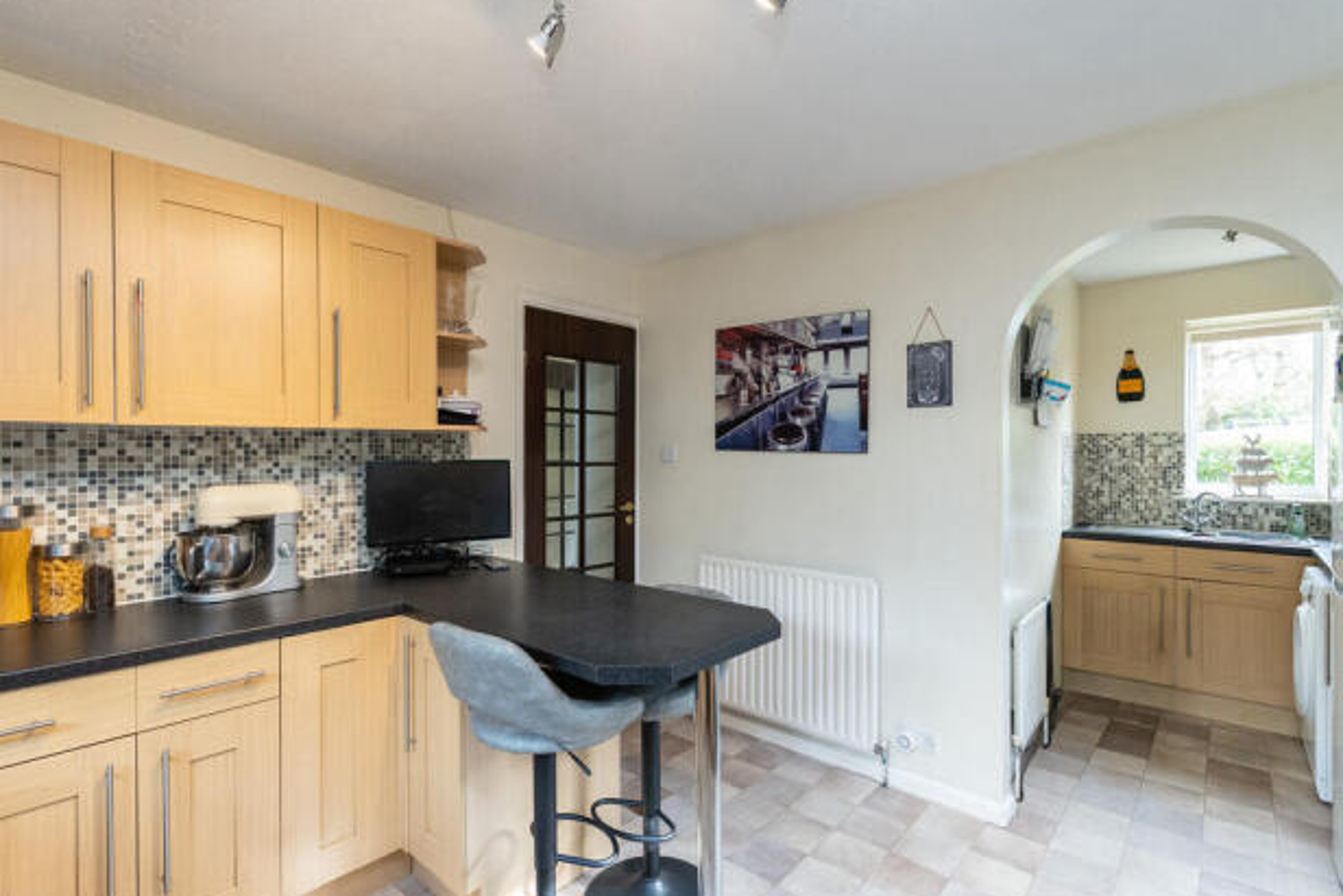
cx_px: 661
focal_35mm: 17
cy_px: 461
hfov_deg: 93.3
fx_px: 634
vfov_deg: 70.5
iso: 2000
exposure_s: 1/80
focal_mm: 16
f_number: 7.1
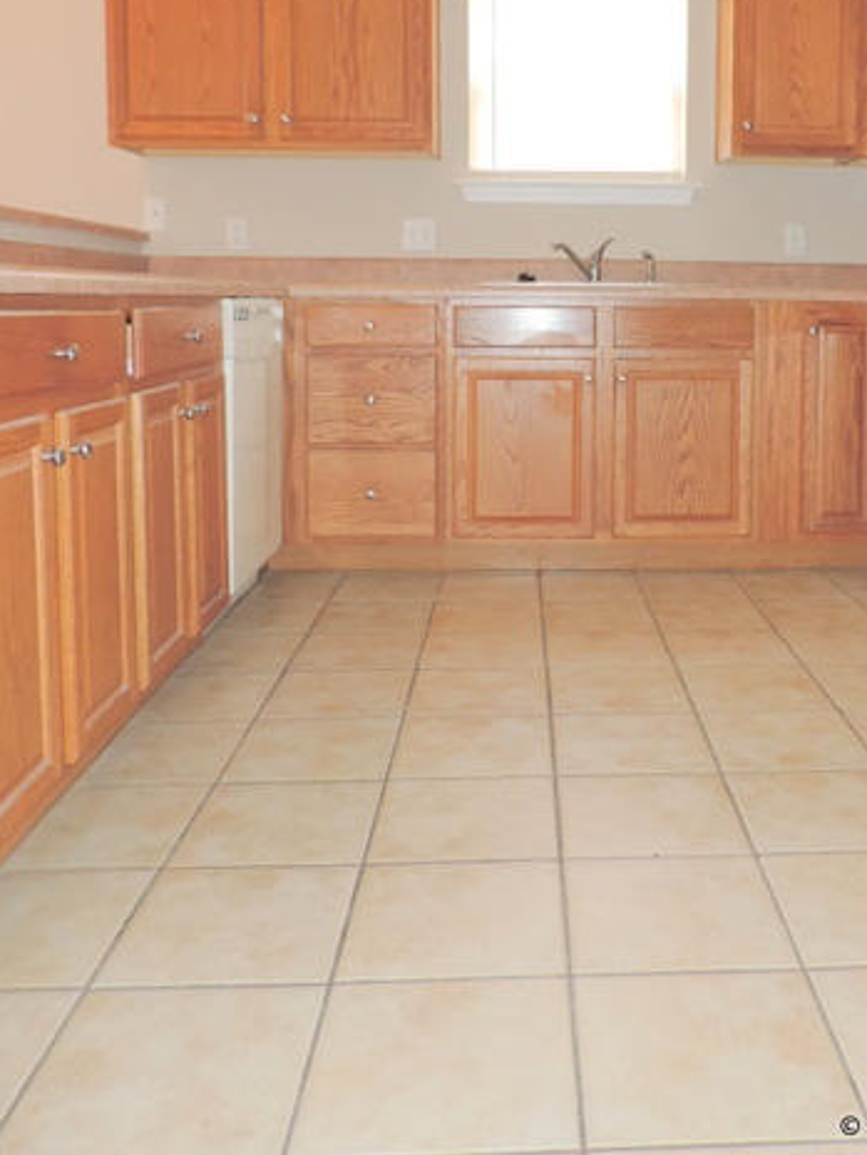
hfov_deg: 42.3
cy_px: 380
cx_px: 591
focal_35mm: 33
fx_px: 1102
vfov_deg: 54.2
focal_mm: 4.3
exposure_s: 1/30
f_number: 3
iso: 200
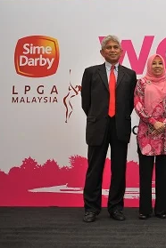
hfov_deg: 24.4
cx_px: 179
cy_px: 124
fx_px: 360
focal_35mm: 52
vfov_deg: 38.2
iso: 640
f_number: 2.8
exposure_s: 1/100
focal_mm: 34
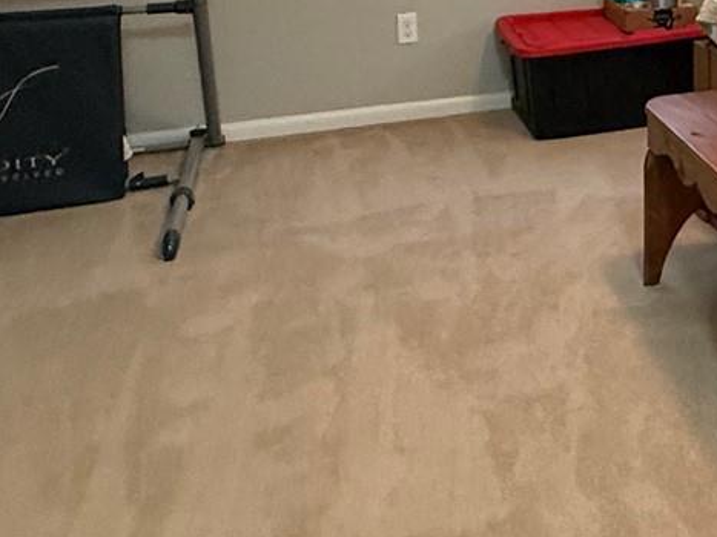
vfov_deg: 27.0
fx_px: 994
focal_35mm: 48
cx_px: 774
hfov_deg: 34.6
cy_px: -98
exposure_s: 1/60
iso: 500
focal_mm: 2.22
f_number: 2.2
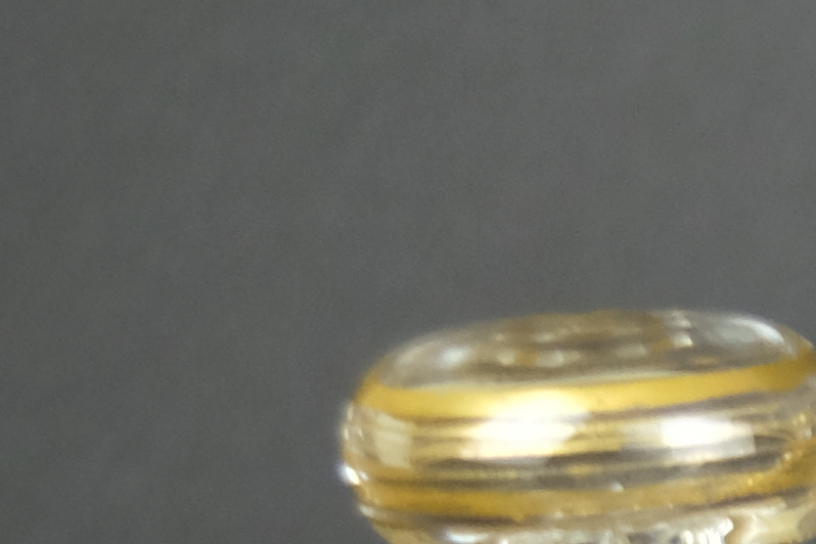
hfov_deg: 6.7
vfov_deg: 4.8
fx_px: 5961
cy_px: 1970
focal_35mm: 263
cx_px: 2907
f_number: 3.2
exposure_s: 1/60
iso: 500
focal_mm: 23.3
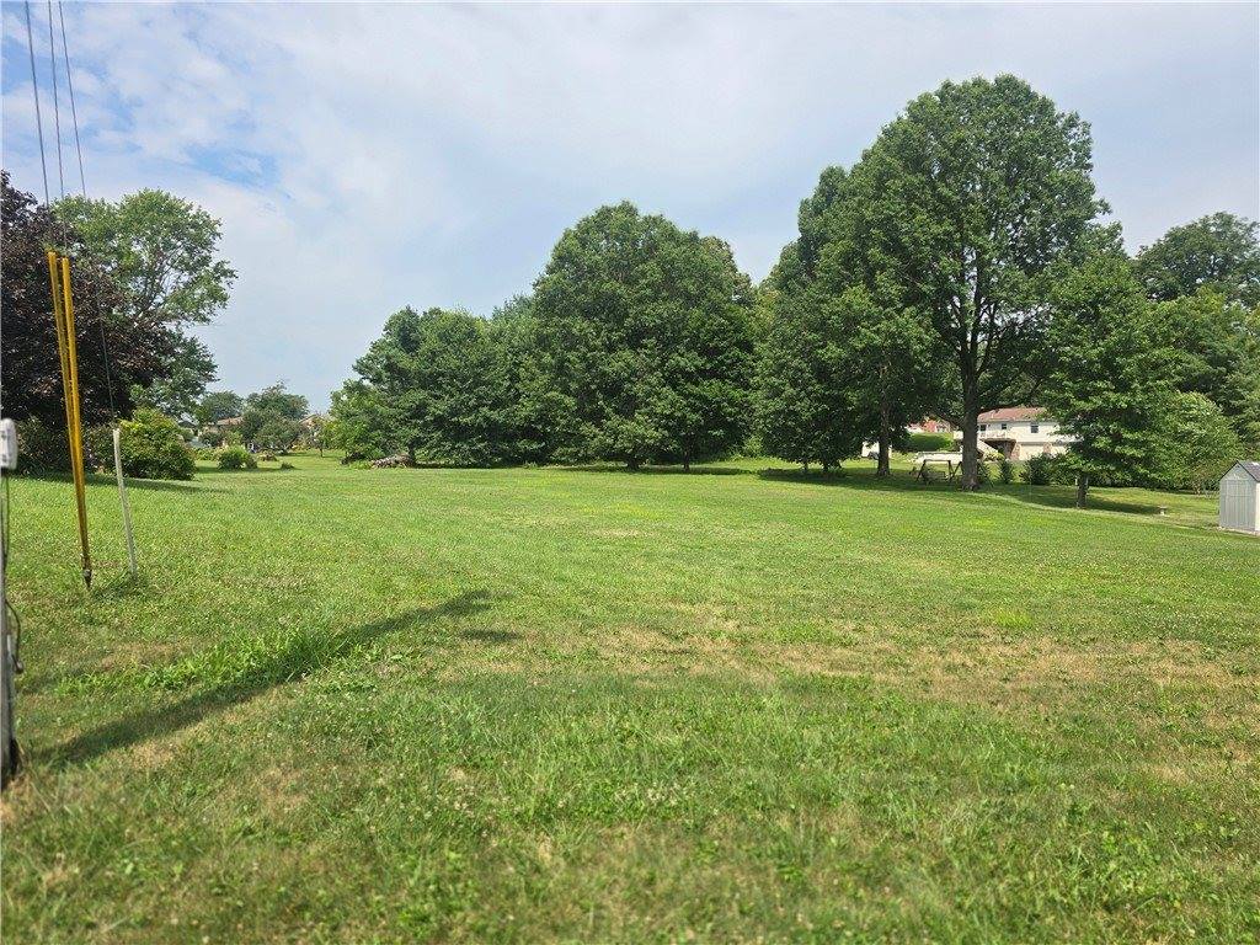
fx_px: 837
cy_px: 472
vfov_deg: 58.9
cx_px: 630
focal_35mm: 23
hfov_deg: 73.9
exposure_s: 1/836
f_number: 1.7
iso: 12
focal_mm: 6.3
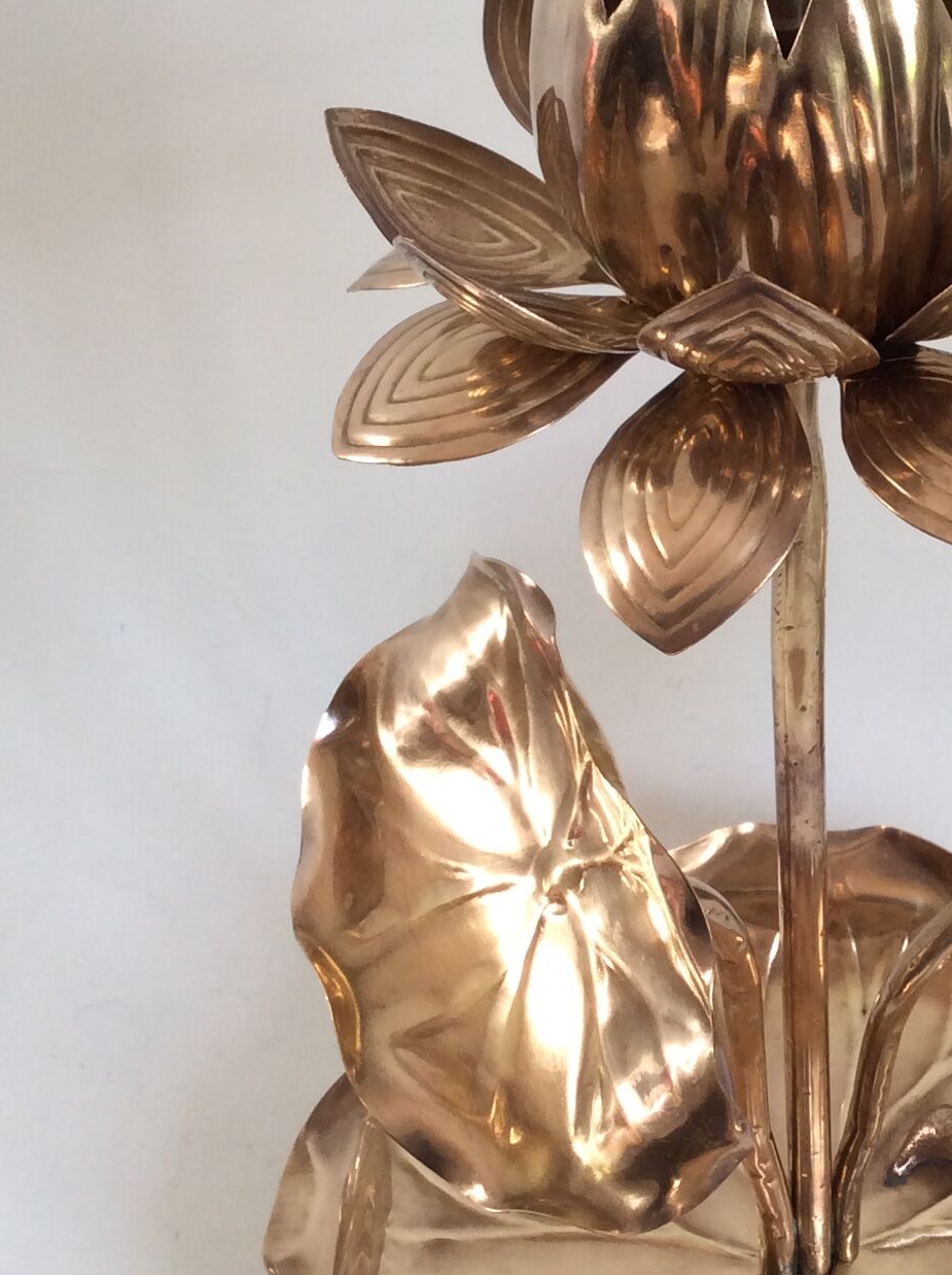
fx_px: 2463
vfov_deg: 28.9
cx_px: 904
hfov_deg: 21.3
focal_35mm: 67
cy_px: 509
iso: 40
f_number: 2.4
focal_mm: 3.3
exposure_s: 1/50
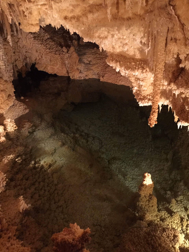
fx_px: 211
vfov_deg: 61.7
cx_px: 94
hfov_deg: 48.2
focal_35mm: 29
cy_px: 126
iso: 200
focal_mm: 4.15
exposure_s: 1/4
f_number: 2.2
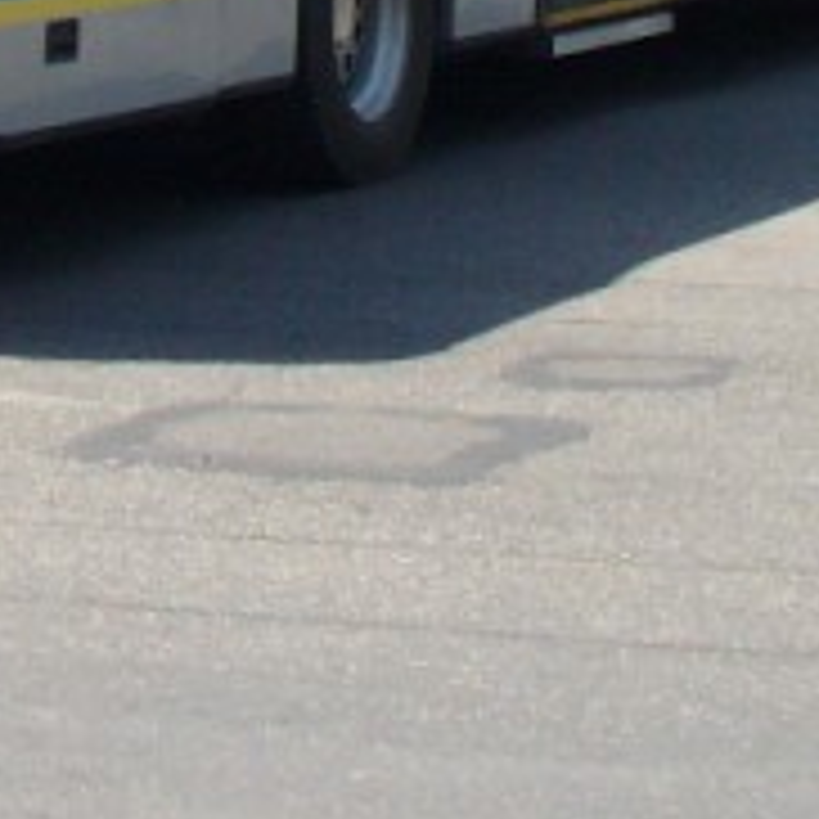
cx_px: 32
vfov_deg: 9.1
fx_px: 4925
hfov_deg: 9.5
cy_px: -648
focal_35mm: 184
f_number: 5.6
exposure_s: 1/160
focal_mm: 6.1
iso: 80
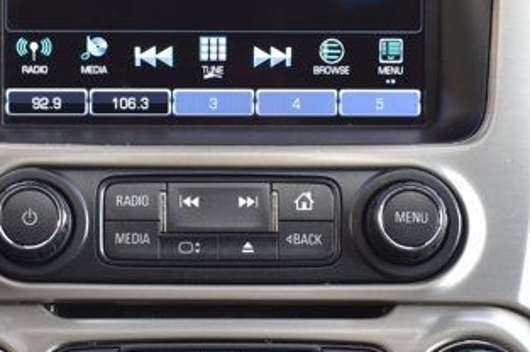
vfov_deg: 12.6
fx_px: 1588
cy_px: 215
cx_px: 179
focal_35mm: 108
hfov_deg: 18.9
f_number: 7.1
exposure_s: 1/40
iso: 400
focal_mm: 22
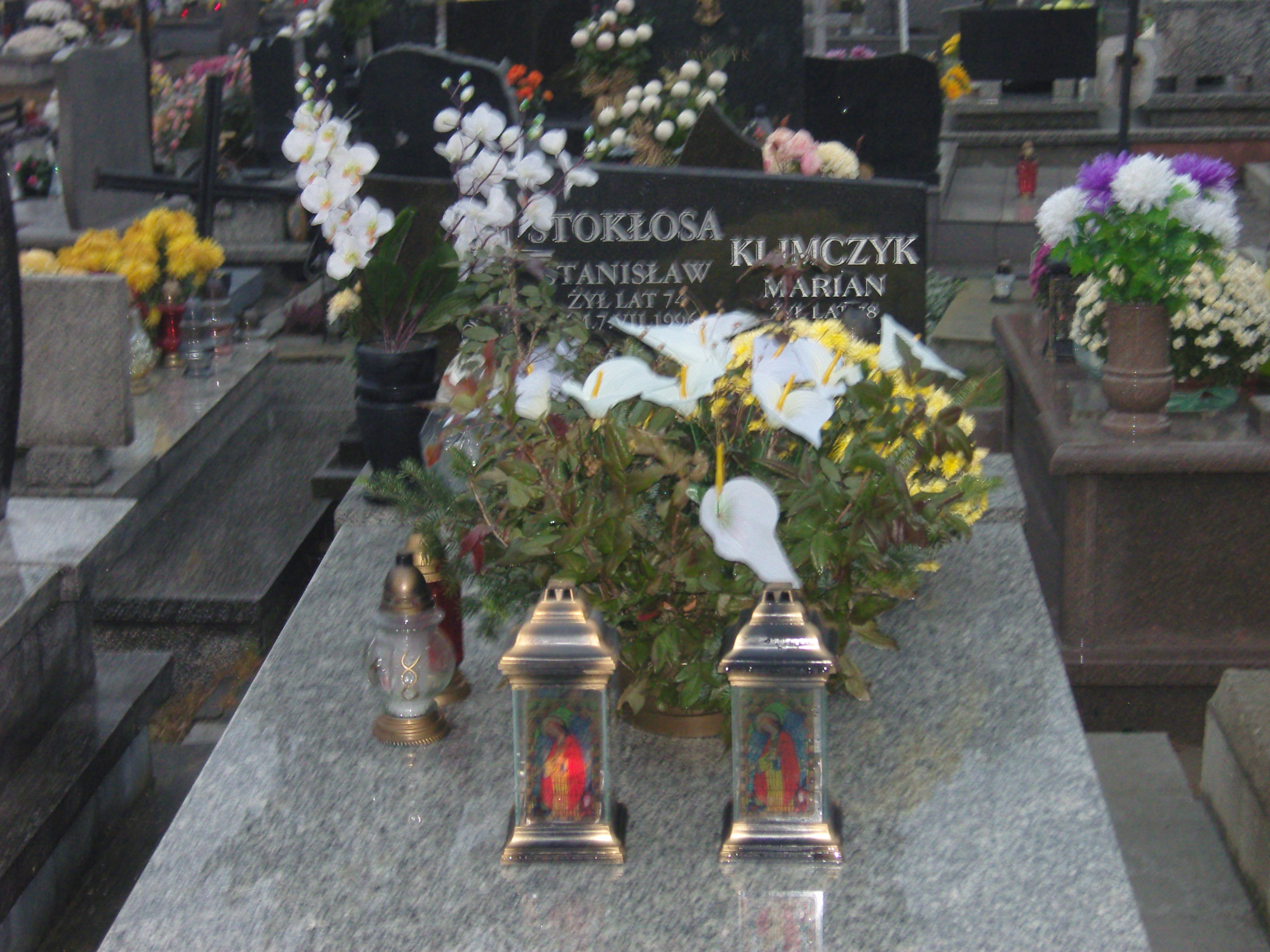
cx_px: 635
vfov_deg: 20.2
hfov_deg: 26.7
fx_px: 2678
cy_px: 476
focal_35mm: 73
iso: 400
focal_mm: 15.6
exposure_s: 1/60
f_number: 4.2
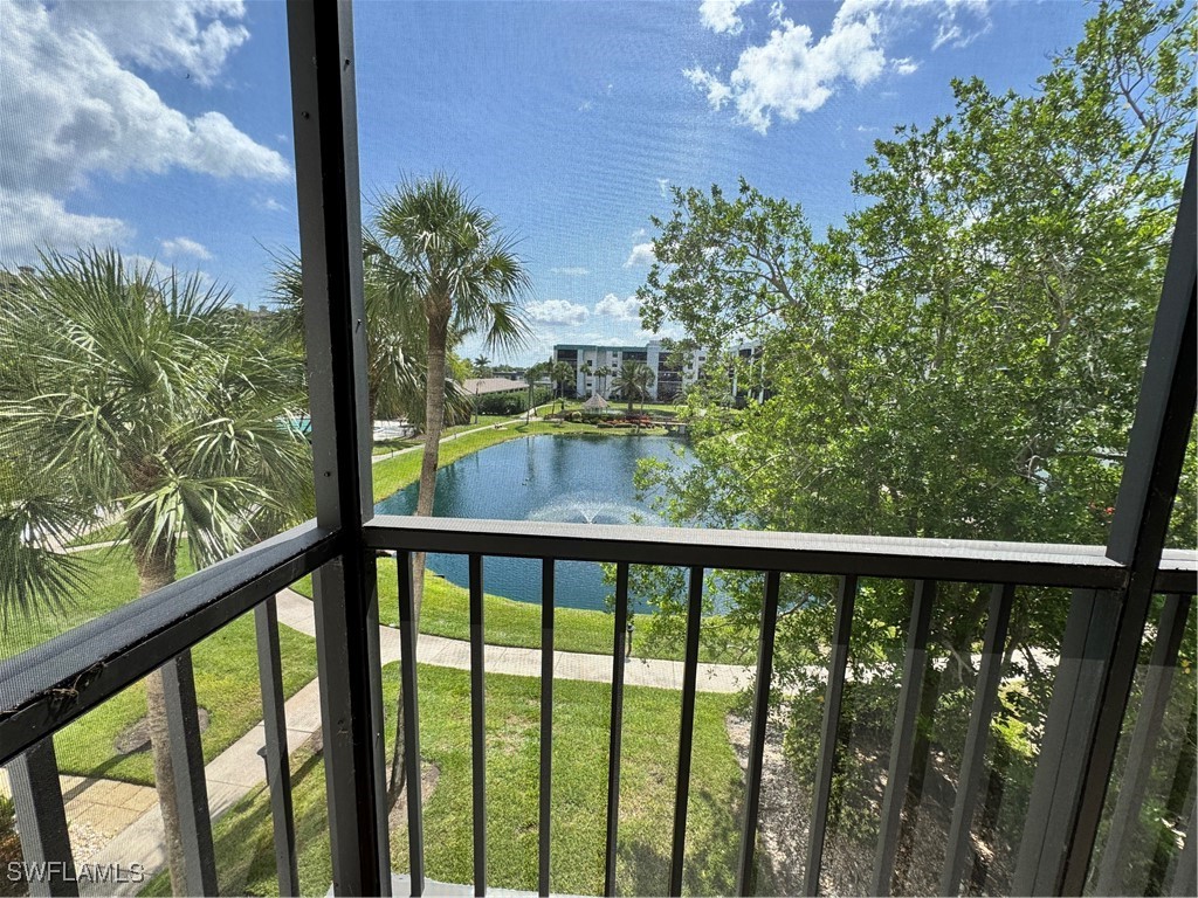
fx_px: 485
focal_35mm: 14
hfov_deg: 102.1
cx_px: 599
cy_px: 449
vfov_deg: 85.7
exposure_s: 1/932
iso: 40
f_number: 2.2
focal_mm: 2.22
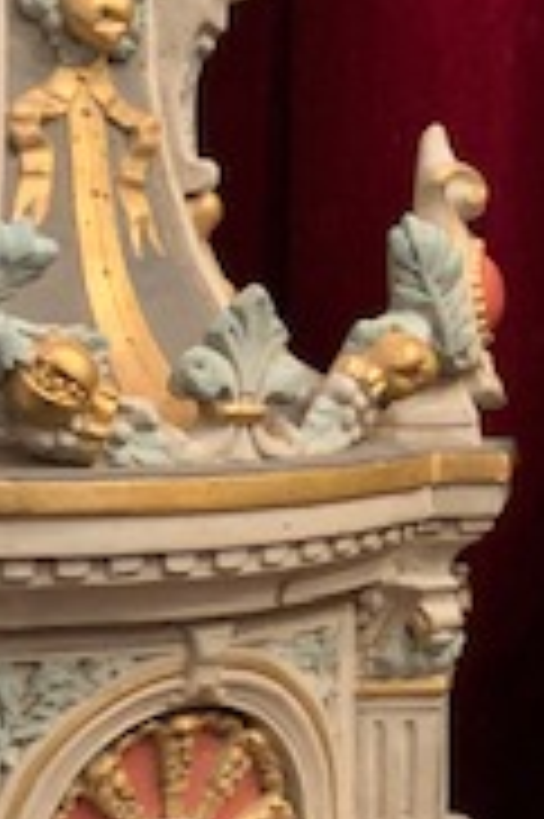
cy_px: 410
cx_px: 602
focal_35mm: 95
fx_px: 2157
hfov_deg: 14.1
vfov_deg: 21.5
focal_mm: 4.25
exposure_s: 1/25
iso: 500
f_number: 1.8
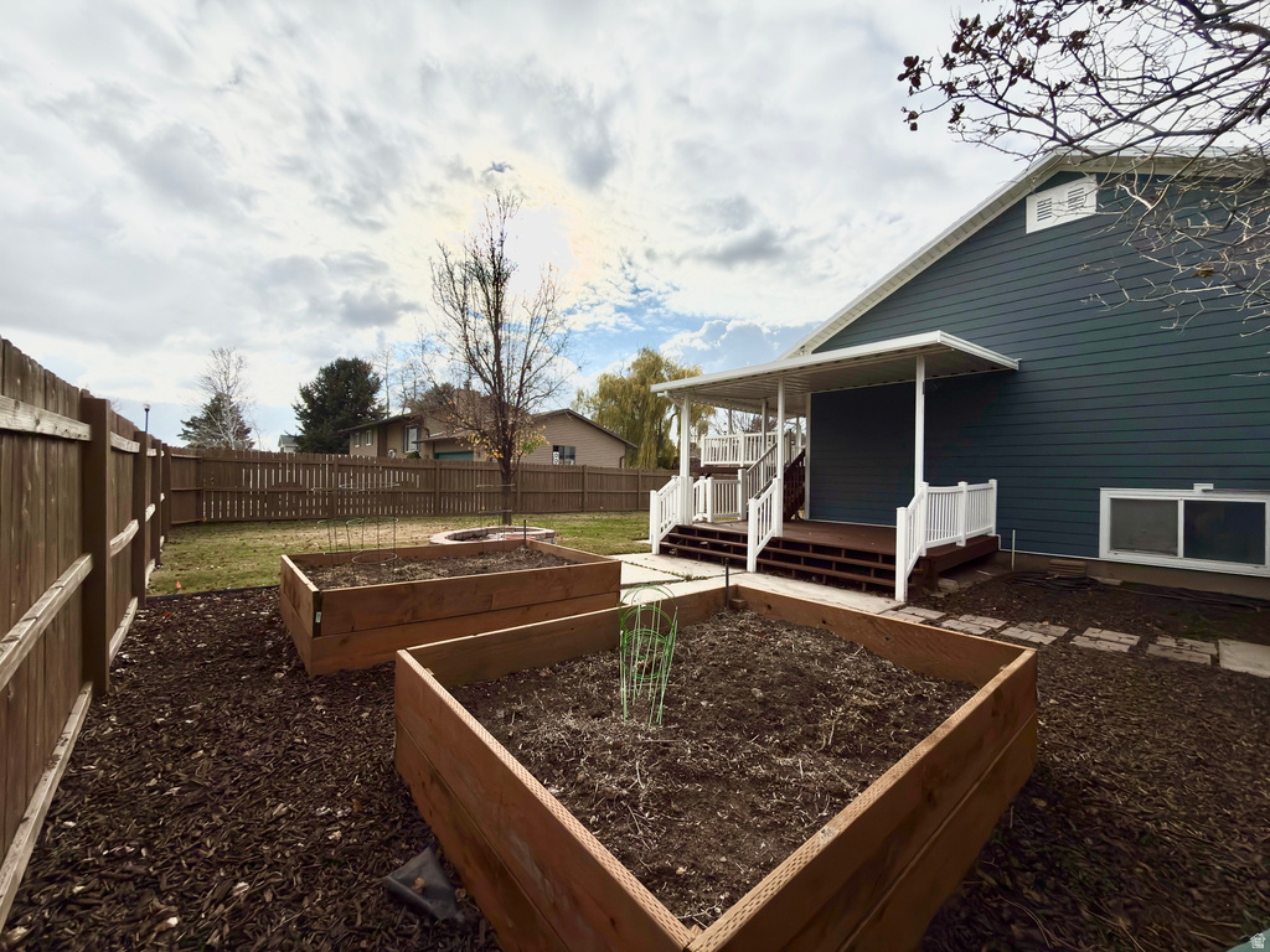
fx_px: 514
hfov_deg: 102.1
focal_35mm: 14
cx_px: 635
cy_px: 476
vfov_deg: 85.7
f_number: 2.2
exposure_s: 1/2632
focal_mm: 2.22
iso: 16
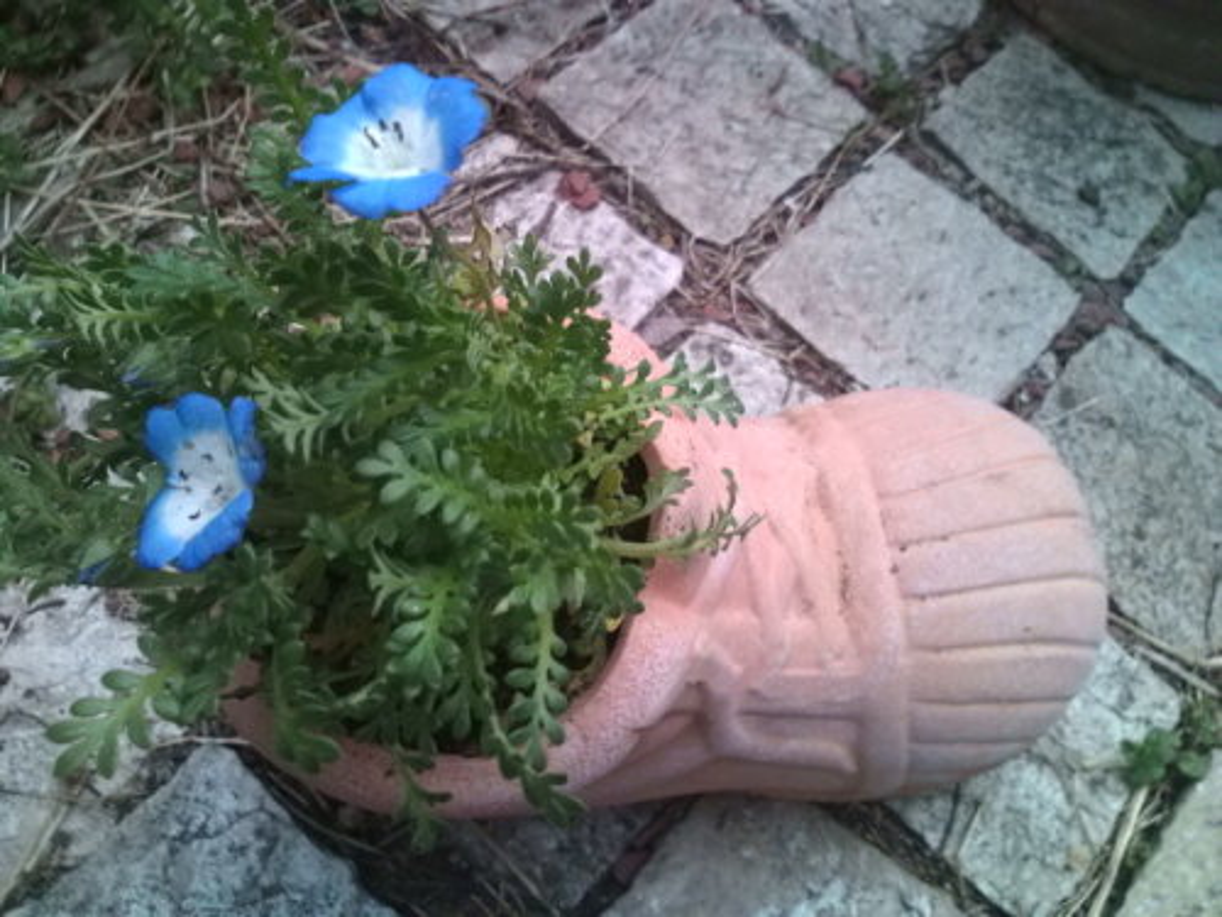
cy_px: 458
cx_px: 611
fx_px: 1130
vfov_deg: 44.2
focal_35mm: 32
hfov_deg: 56.8
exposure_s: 1/25
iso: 70
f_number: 2.8
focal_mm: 3.3
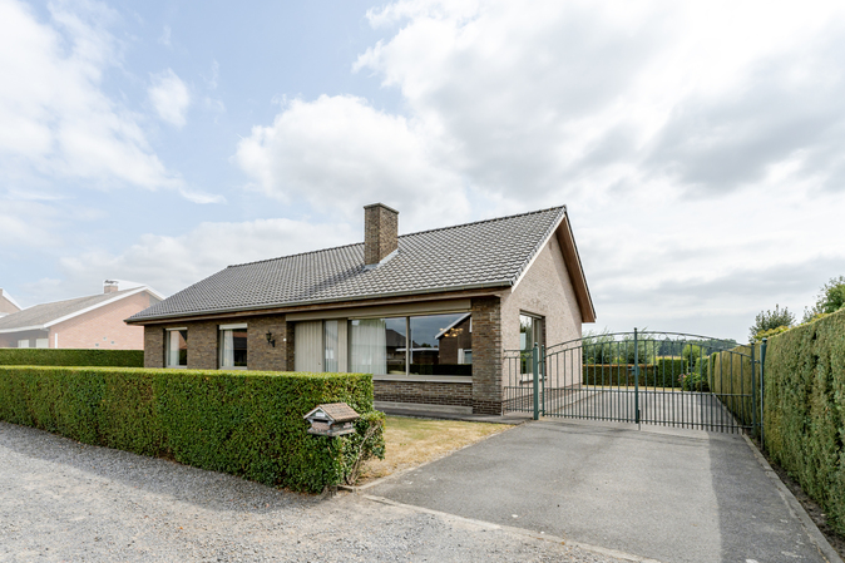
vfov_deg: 63.5
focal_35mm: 19
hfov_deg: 85.8
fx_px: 451
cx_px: 370
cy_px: 328
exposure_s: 1/500
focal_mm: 16.2
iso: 400
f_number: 11
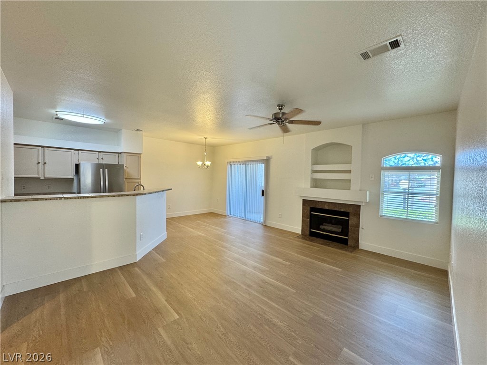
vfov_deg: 85.7
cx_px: 244
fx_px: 197
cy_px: 182
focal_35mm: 14
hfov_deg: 102.1
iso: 160
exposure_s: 1/60
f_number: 2.2
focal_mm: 2.22
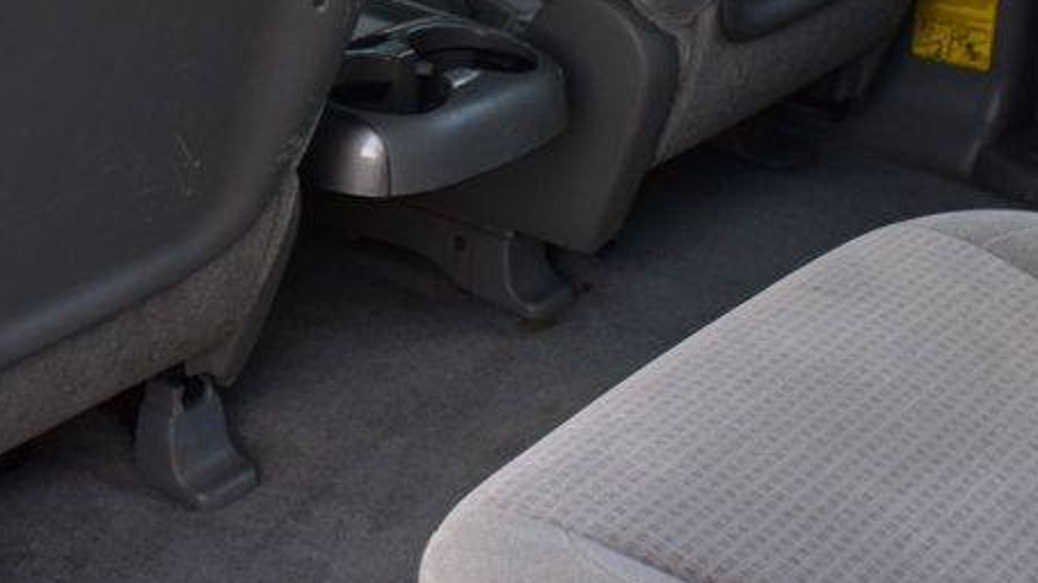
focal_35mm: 85
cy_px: -71
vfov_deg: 13.9
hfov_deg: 24.7
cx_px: 242
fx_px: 2339
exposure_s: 1/20
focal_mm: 24
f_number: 6.3
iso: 400
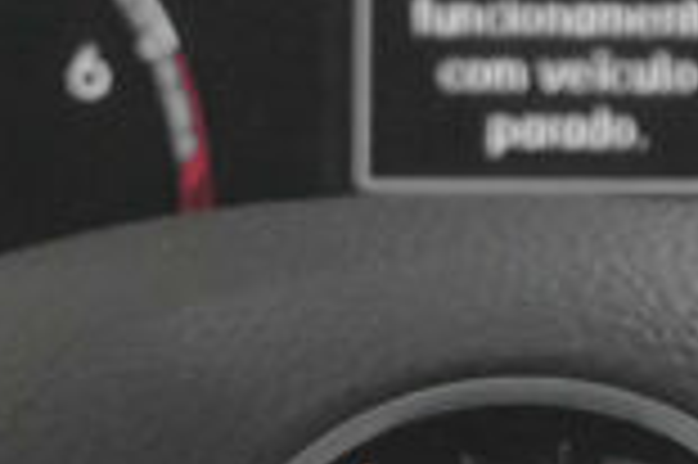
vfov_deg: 3.0
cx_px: 558
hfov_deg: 4.6
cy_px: 836
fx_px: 8696
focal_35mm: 449
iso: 3200
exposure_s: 1/100
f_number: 6.4
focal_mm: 45
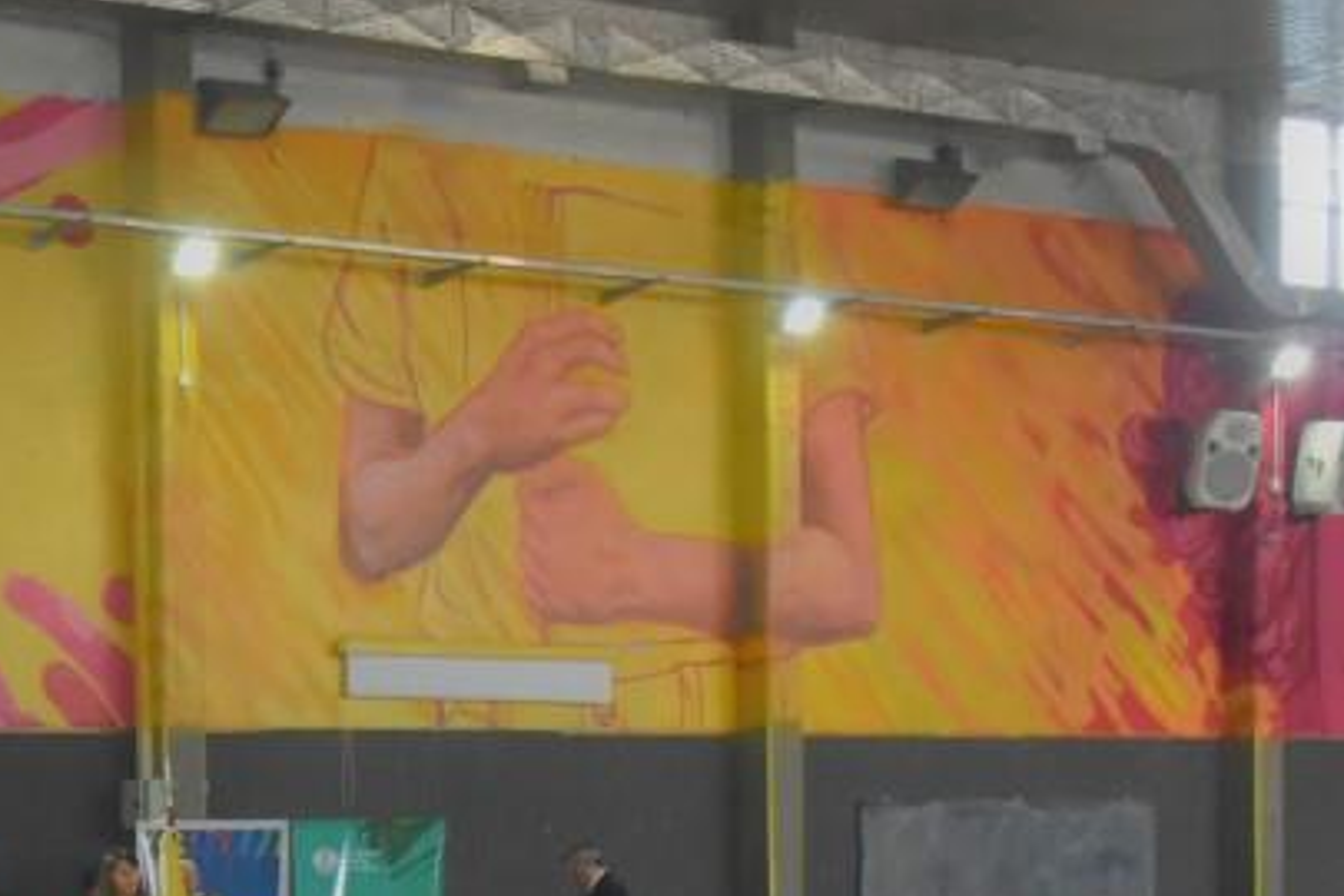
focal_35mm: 91
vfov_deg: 14.6
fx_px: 3397
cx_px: 126
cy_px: 1064
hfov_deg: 21.8
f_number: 7.1
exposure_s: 1/125
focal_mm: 24
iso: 3200
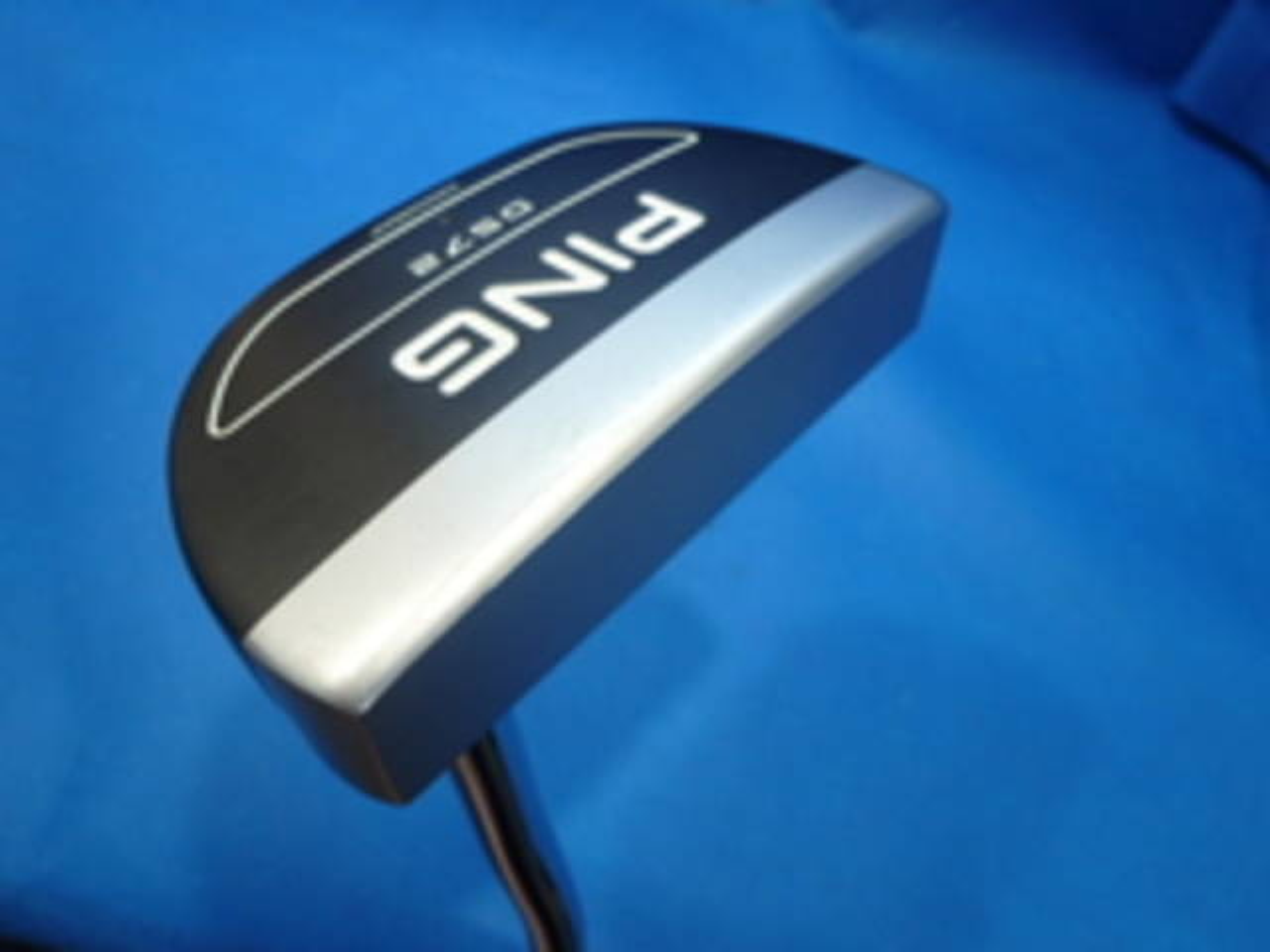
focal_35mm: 25
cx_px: 635
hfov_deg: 69.4
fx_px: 917
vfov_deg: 54.9
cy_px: 476
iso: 160
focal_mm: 4.5
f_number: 2.8
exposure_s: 1/30
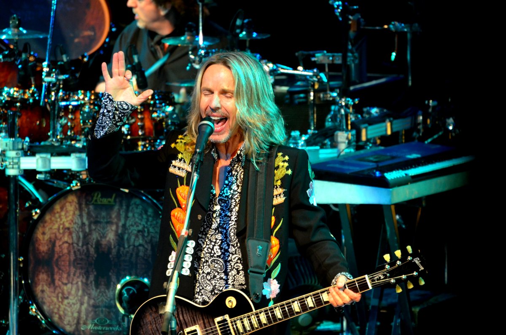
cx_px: 253
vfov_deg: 3.0
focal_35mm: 450
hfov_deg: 4.6
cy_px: 168
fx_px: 6312
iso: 1600
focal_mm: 300
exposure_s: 1/50
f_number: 5.6
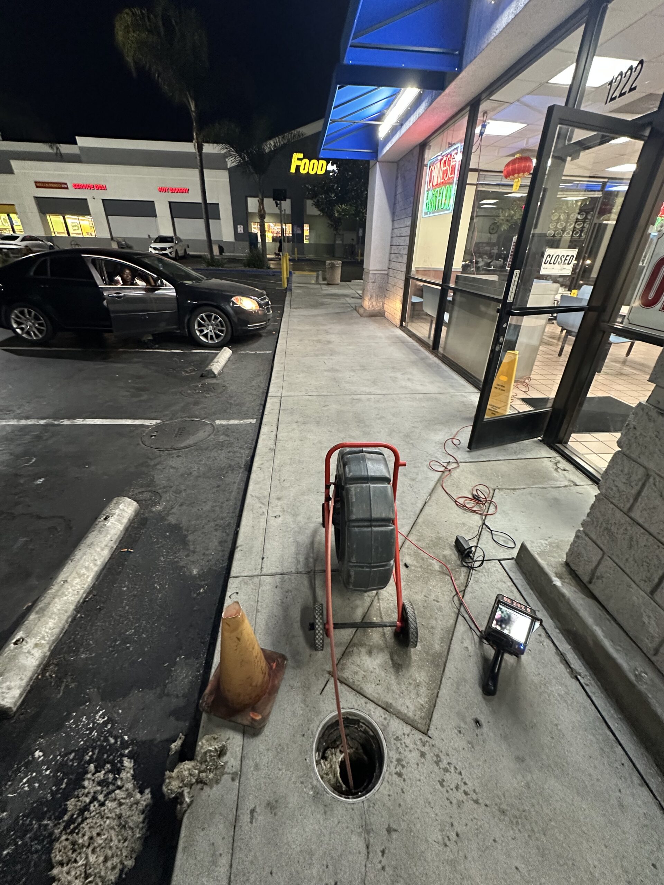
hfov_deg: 85.7
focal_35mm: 14
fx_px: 358
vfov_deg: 102.1
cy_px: 442
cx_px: 332
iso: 500
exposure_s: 1/60
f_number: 2.2
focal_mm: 2.22
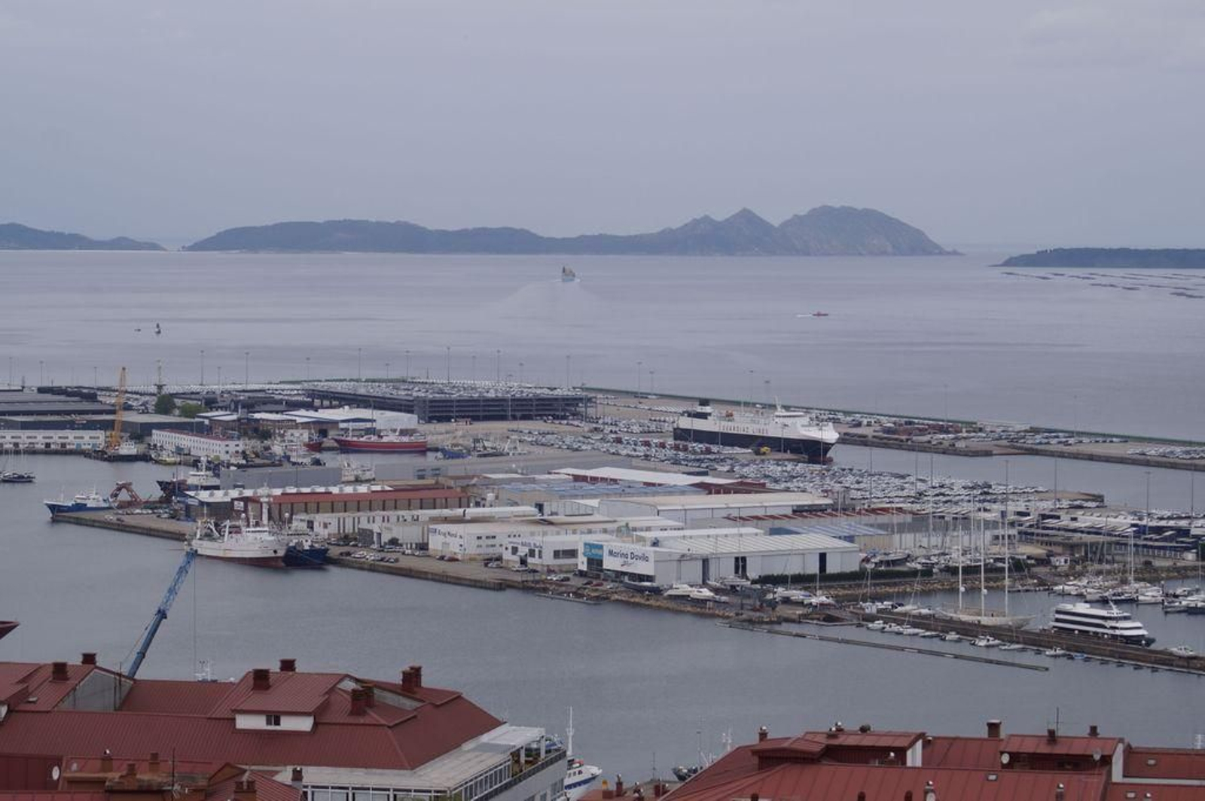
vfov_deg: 12.2
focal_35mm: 112
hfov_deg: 18.2
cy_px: 400
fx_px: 3762
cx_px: 602
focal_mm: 75
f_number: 7.1
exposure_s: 1/320
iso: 100
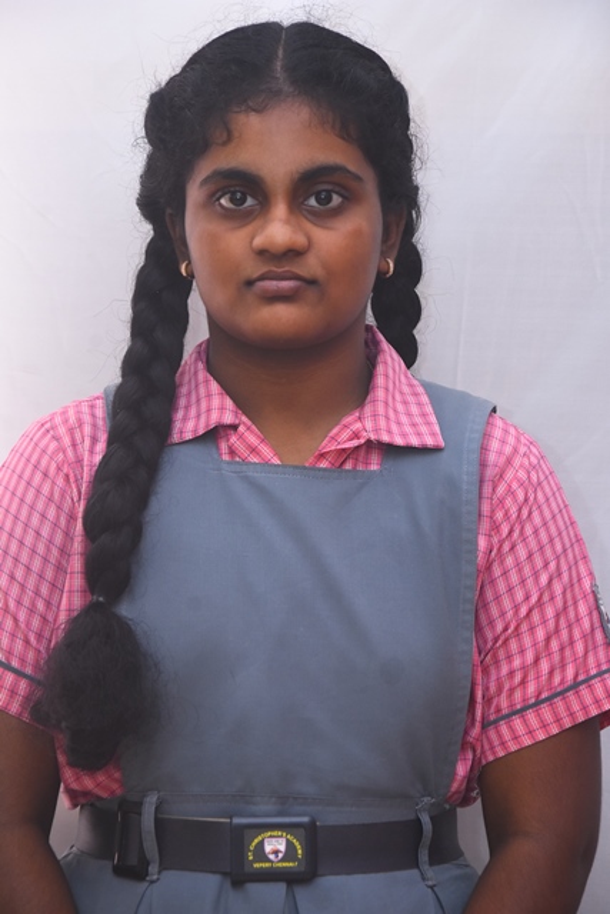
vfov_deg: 15.2
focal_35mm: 135
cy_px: 457
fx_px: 3429
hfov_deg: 10.2
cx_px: 305
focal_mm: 90
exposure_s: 1/125
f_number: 7.1
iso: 1000
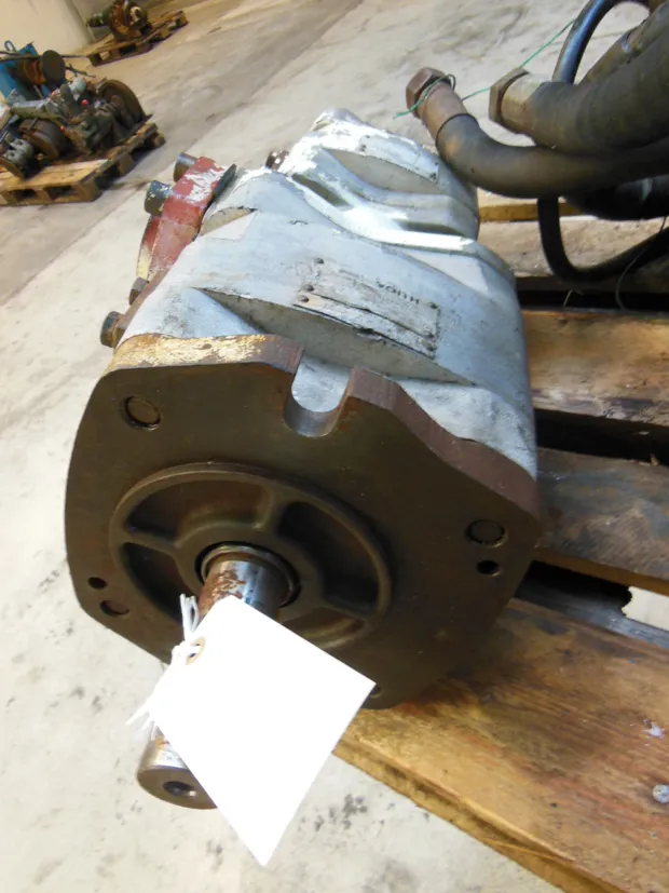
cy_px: 446
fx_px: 644
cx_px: 334
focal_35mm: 25
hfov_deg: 54.9
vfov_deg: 69.4
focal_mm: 4.5
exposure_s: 1/13
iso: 400
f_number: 3.5
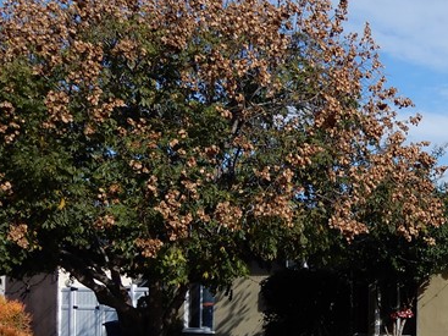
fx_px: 867
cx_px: 474
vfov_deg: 21.7
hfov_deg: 27.0
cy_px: 249
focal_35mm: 67
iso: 80
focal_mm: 4.3
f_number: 3.4
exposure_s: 1/1250
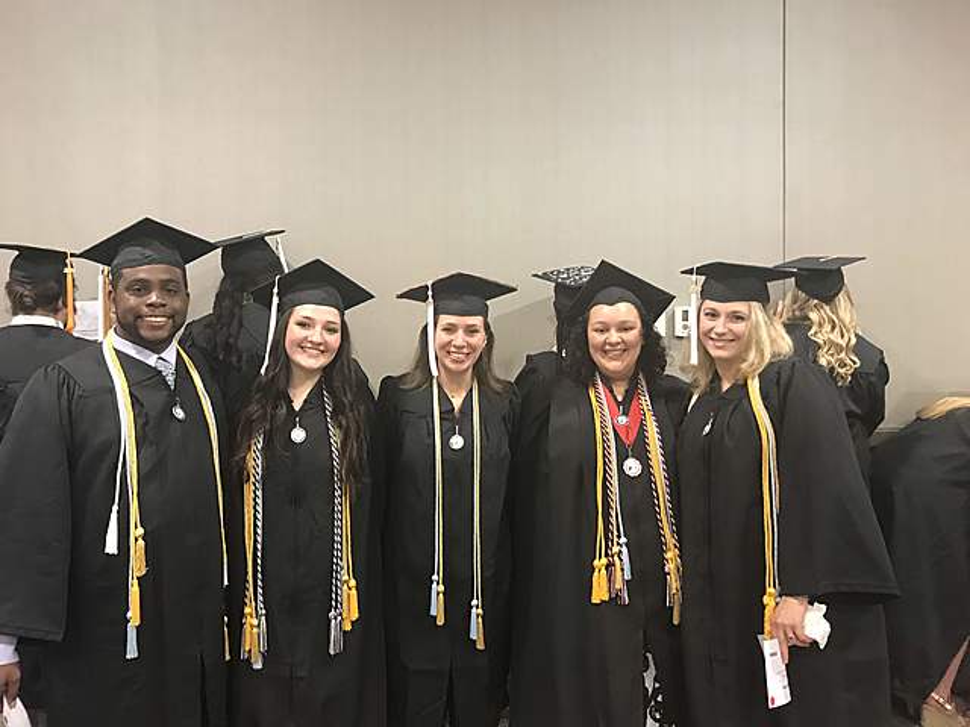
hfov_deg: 63.4
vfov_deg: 49.7
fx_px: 785
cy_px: 364
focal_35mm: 28
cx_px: 485
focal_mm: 3.99
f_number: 1.8
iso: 80
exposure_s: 1/15
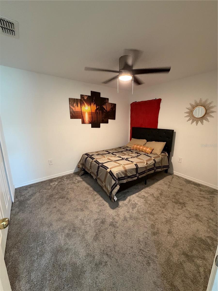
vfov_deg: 102.1
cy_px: 146
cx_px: 109
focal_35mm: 14
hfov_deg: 85.7
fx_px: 118
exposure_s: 1/60
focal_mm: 2.22
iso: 500
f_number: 2.2
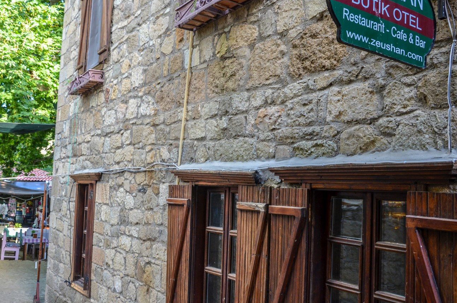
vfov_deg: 34.4
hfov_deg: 50.0
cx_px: 201
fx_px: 489
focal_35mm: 39
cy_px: 146
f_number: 5.6
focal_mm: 21
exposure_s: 1/125
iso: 400
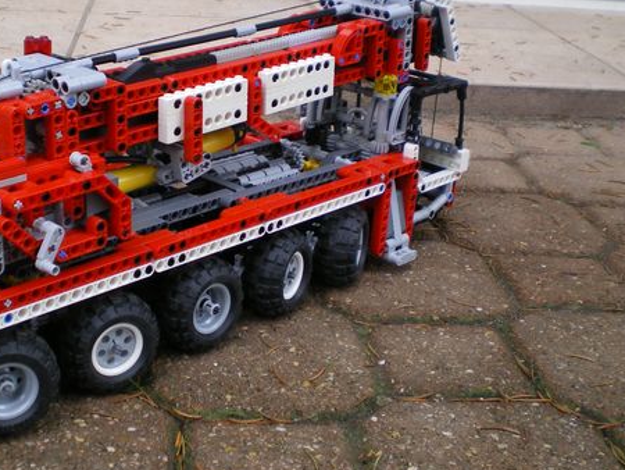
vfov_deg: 26.9
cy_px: 153
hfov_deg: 35.1
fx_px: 976
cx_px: 203
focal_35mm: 54
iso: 64
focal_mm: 6.3
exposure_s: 1/50
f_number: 3.1
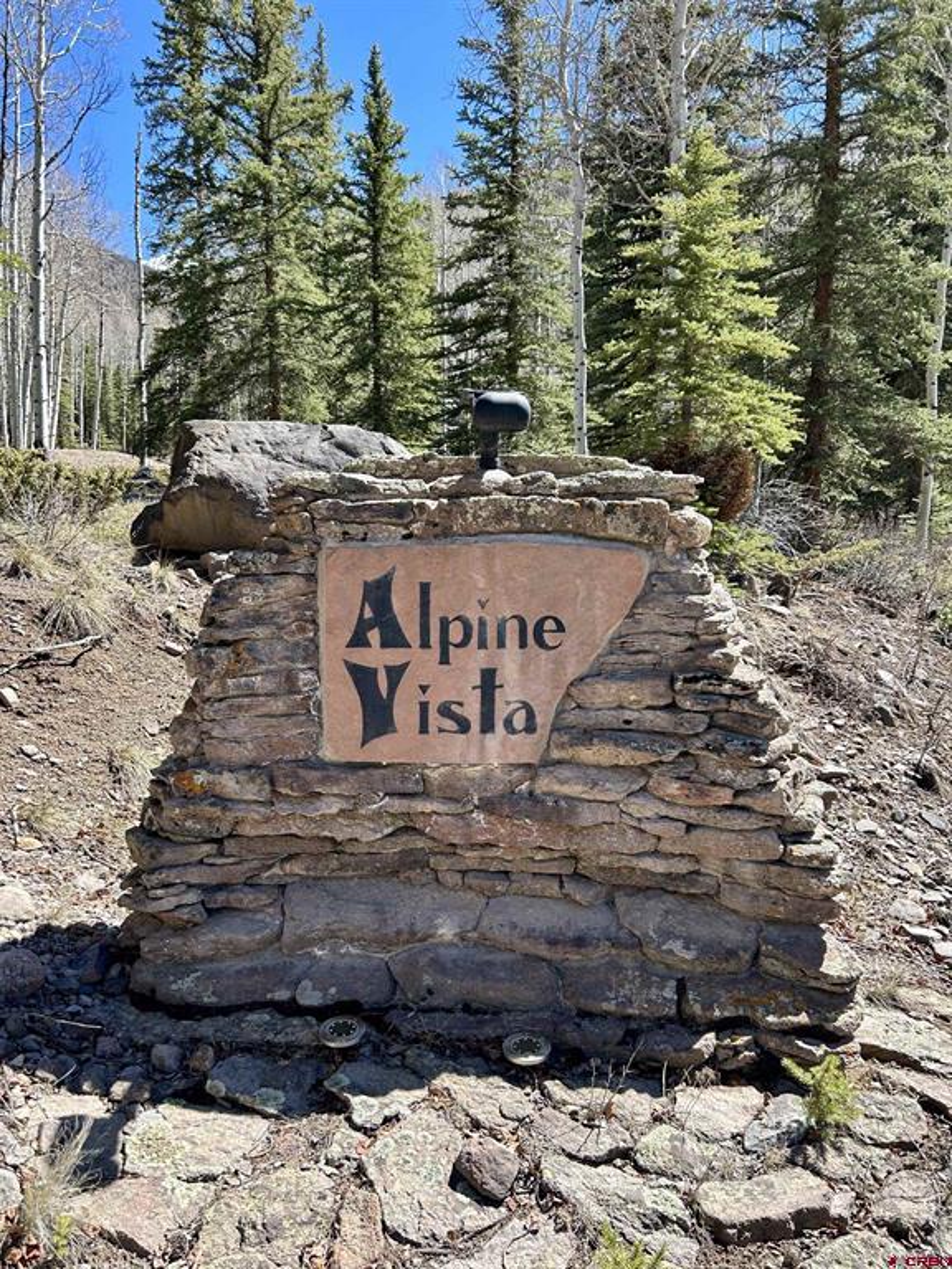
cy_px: 634
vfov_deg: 67.3
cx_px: 476
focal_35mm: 26
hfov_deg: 53.1
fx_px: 953
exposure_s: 1/1112
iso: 50
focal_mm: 5.7
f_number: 1.5
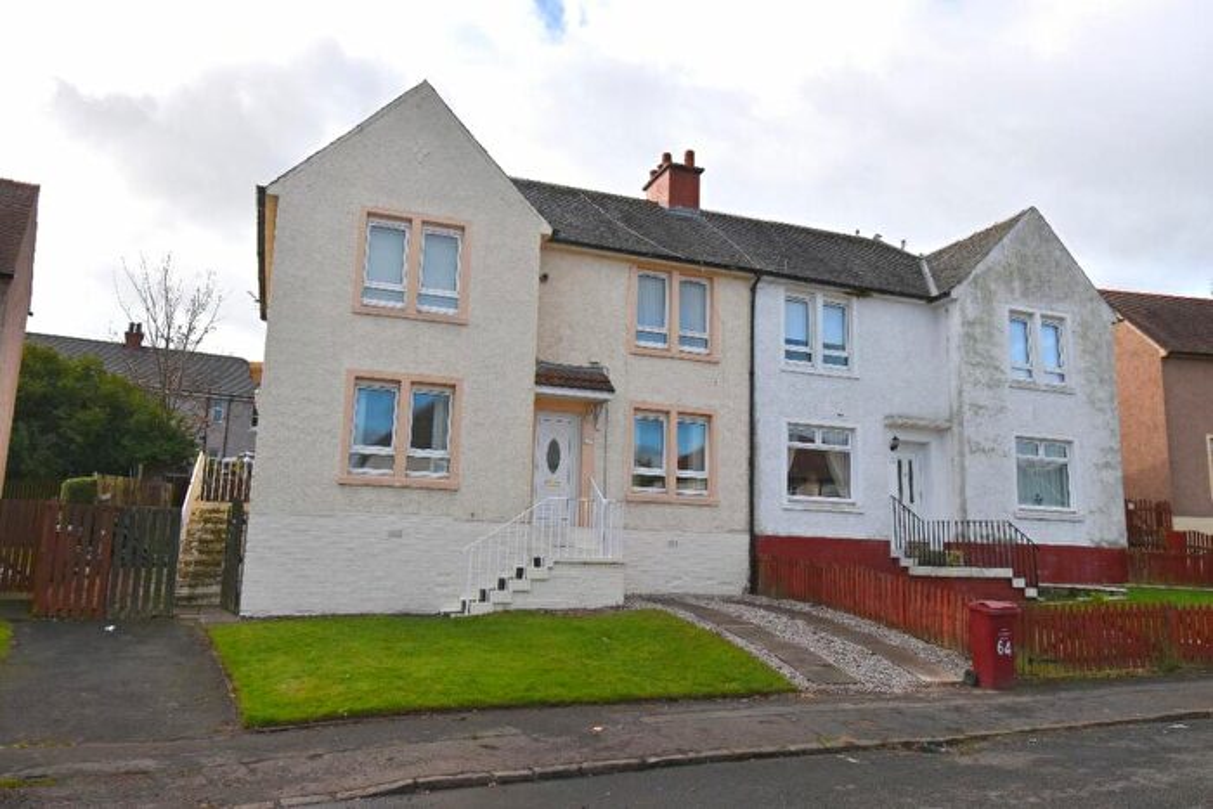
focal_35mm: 26
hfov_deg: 70.4
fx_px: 859
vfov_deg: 50.4
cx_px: 606
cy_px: 404
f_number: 10
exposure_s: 1/400
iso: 200
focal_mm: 17
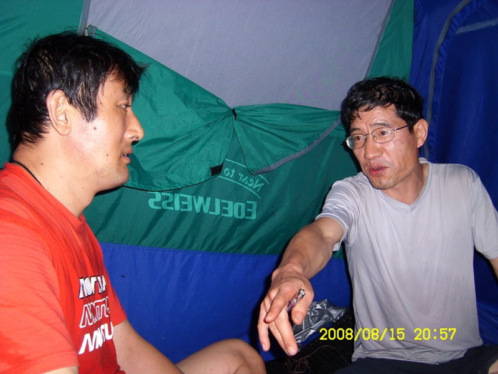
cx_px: 249
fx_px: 504
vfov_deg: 40.7
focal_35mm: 35
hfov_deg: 52.6
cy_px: 187
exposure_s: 1/30
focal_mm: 5.8
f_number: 2.8
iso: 50
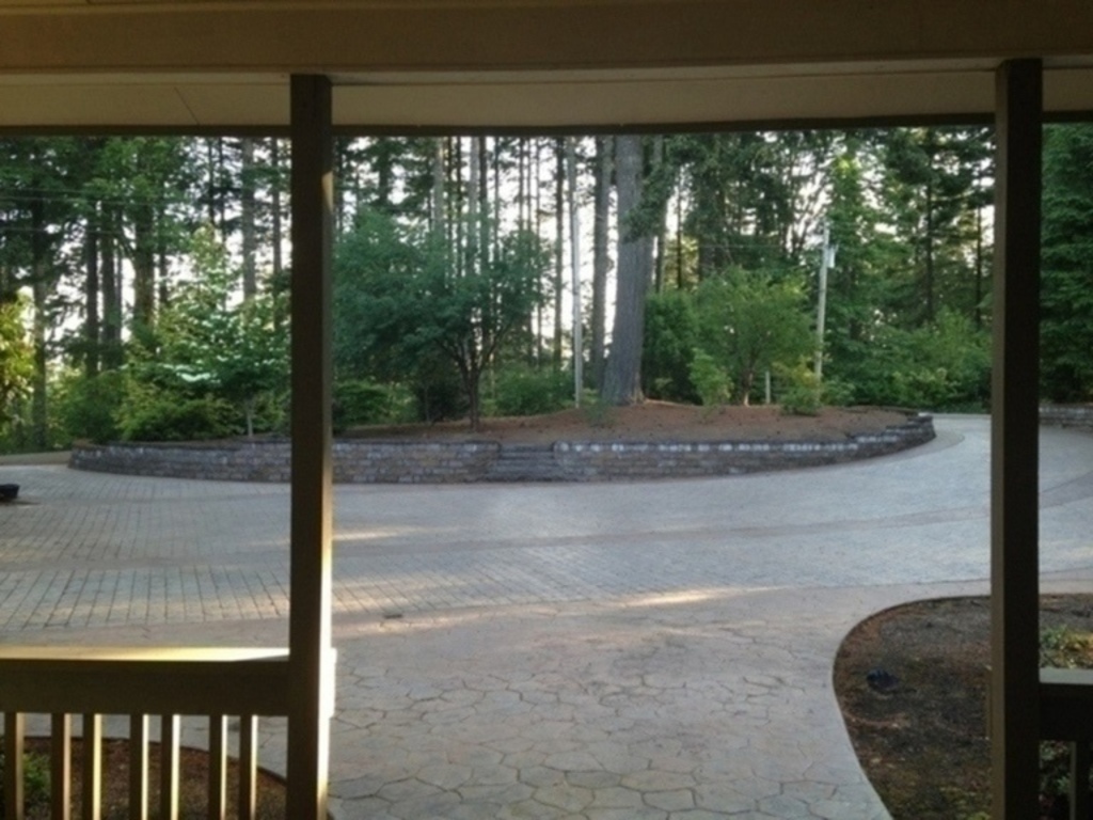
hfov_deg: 55.4
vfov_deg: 42.9
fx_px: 1042
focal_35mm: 33
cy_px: 410
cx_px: 546
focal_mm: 4.12
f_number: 2.4
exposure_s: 1/40
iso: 64
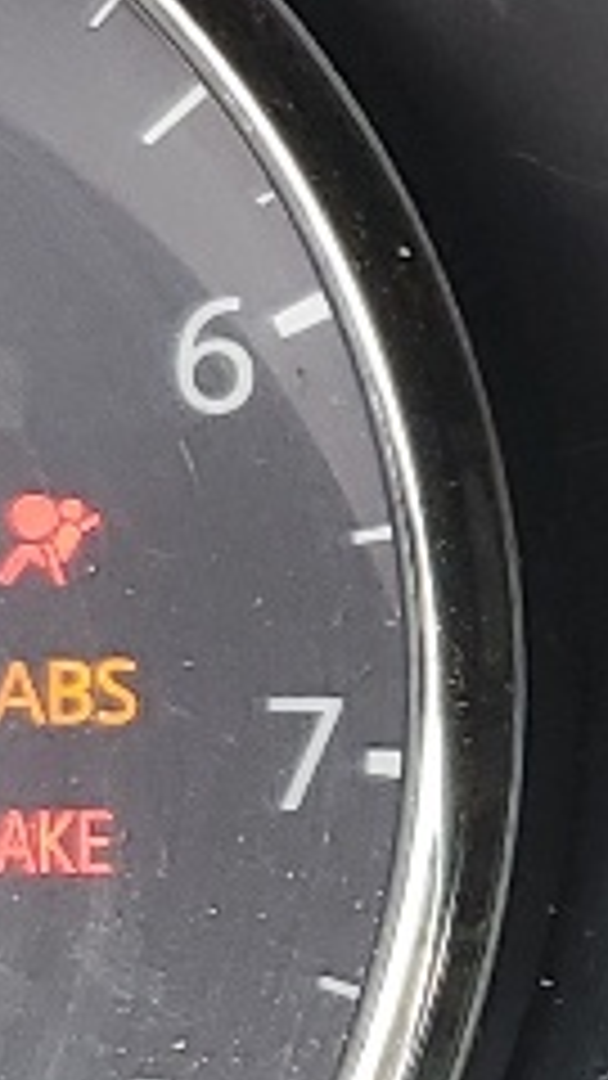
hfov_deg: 6.2
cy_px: 670
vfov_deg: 11.4
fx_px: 5417
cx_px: 1293
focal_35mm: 189
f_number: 1.5
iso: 54
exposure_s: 1/120
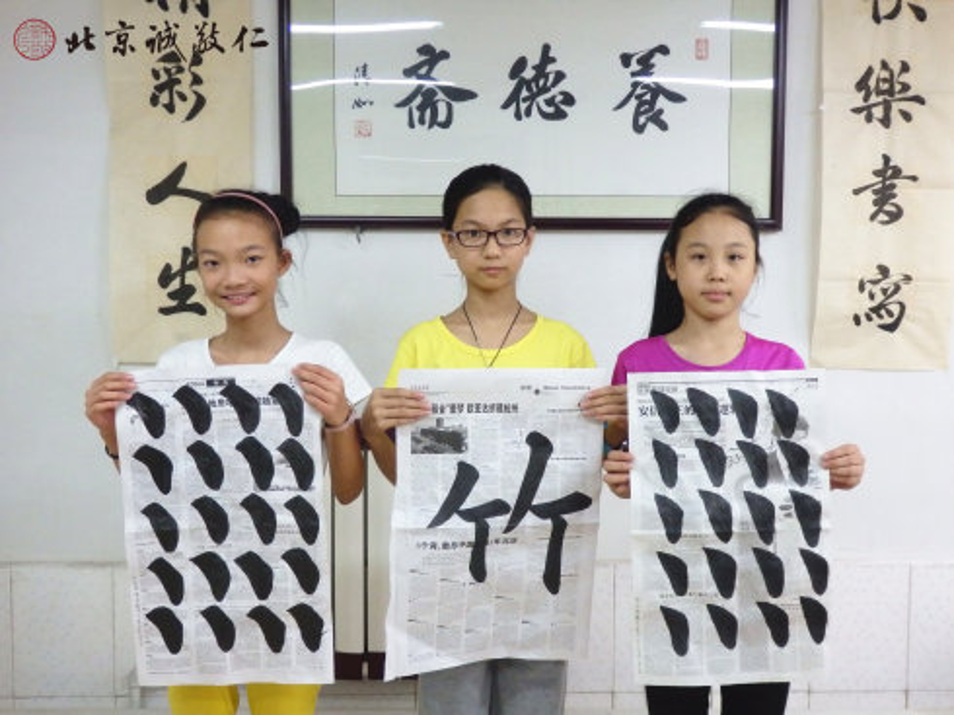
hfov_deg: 46.8
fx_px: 1102
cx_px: 477
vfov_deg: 35.9
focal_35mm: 40
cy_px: 358
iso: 800
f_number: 3.7
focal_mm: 7.3
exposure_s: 1/60
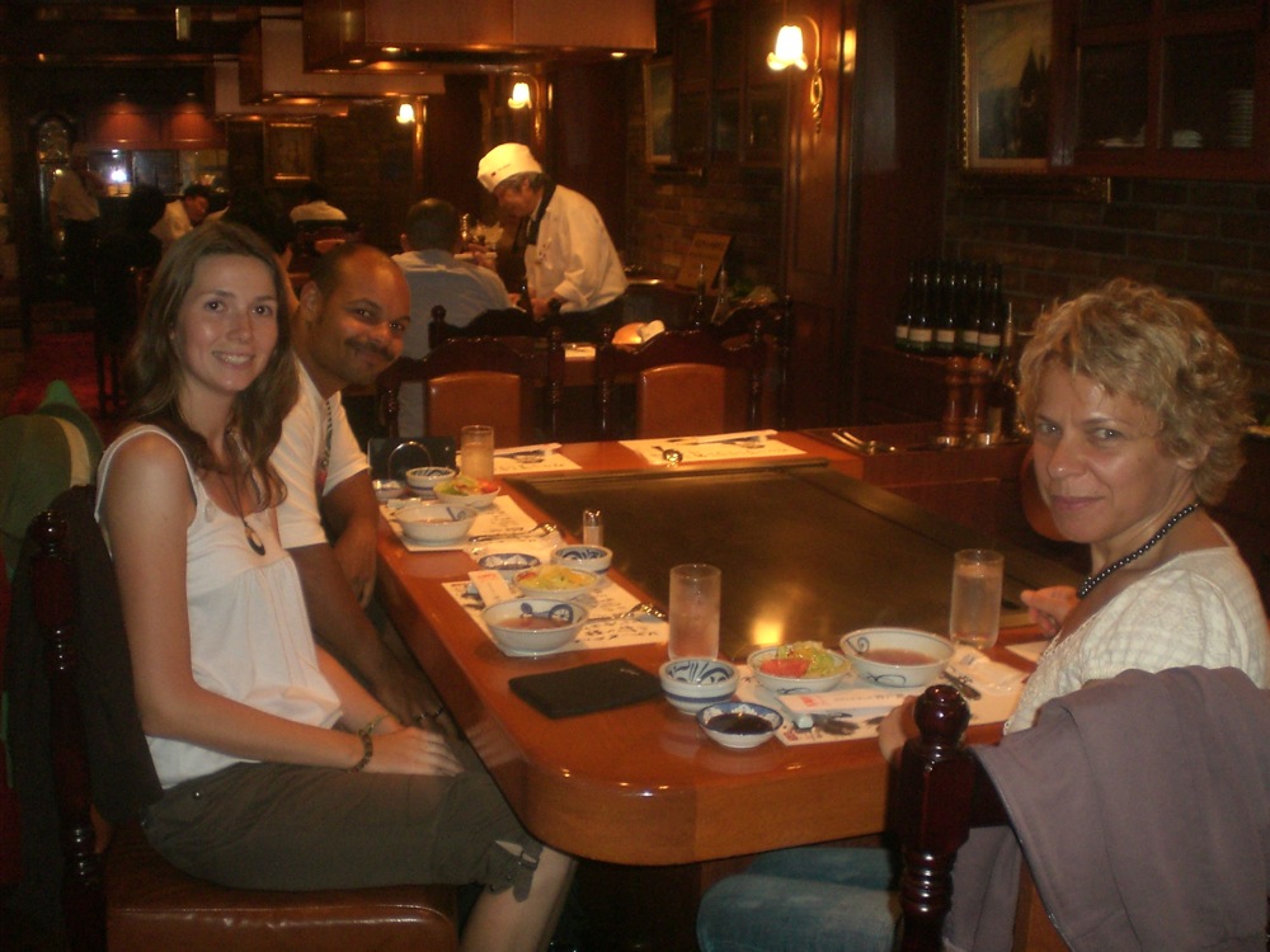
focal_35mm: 38
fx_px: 1394
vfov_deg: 37.7
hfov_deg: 49.0
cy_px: 476
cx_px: 635
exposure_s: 1/30
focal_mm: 6.3
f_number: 3.1
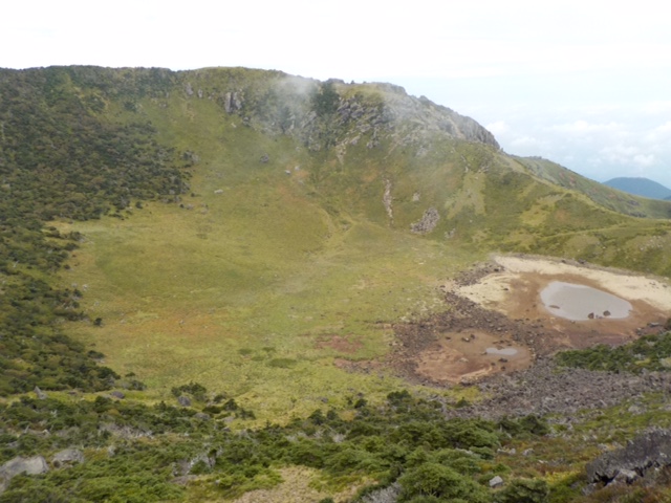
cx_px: 336
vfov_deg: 46.8
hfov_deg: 60.0
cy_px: 252
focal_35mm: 30
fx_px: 582
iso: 125
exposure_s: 1/640
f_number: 3.3
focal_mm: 4.1
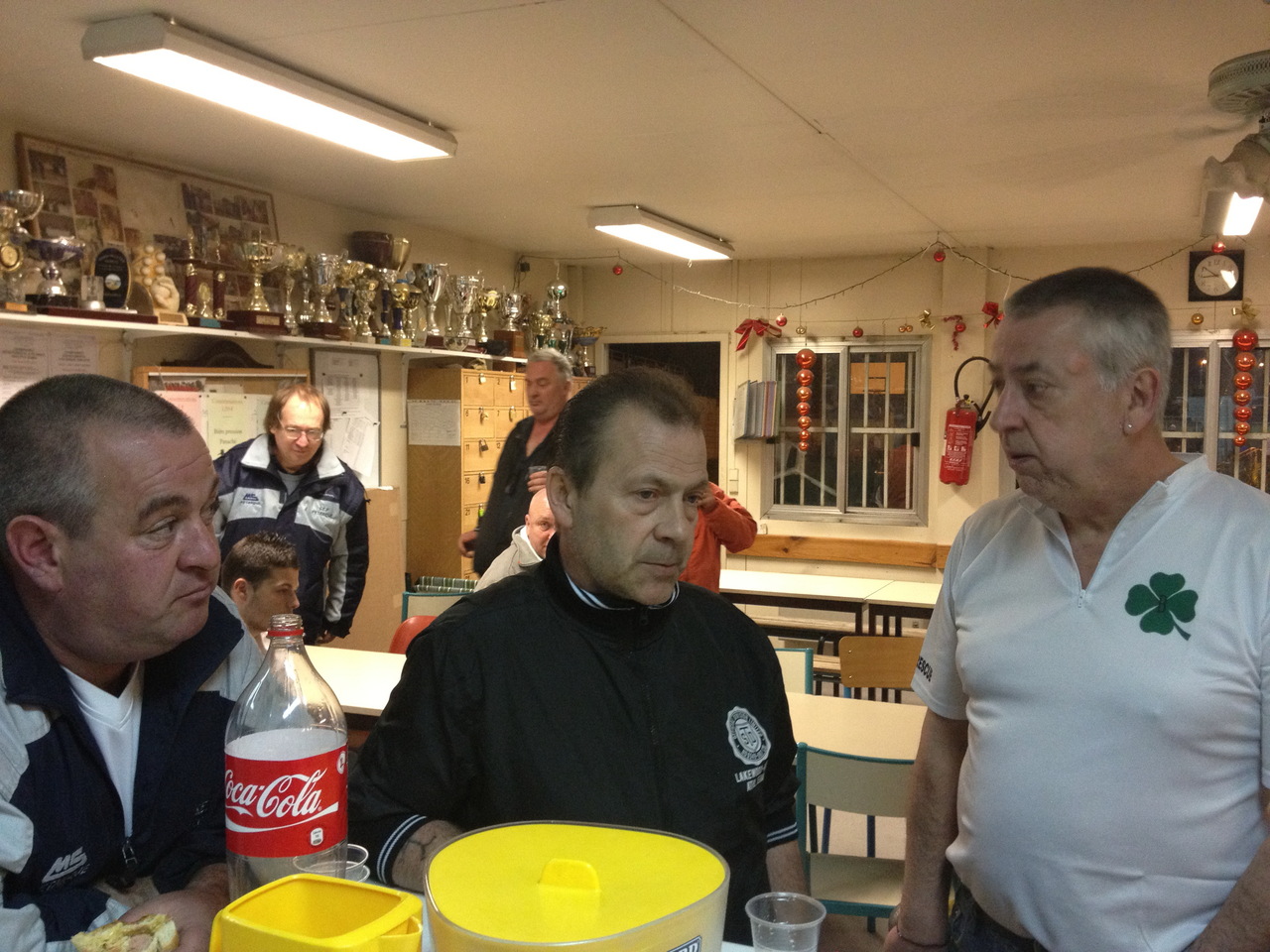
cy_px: 476
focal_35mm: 35
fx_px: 1284
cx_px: 635
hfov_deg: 52.6
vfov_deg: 40.7
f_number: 2.4
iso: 250
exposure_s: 1/20
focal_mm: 4.28
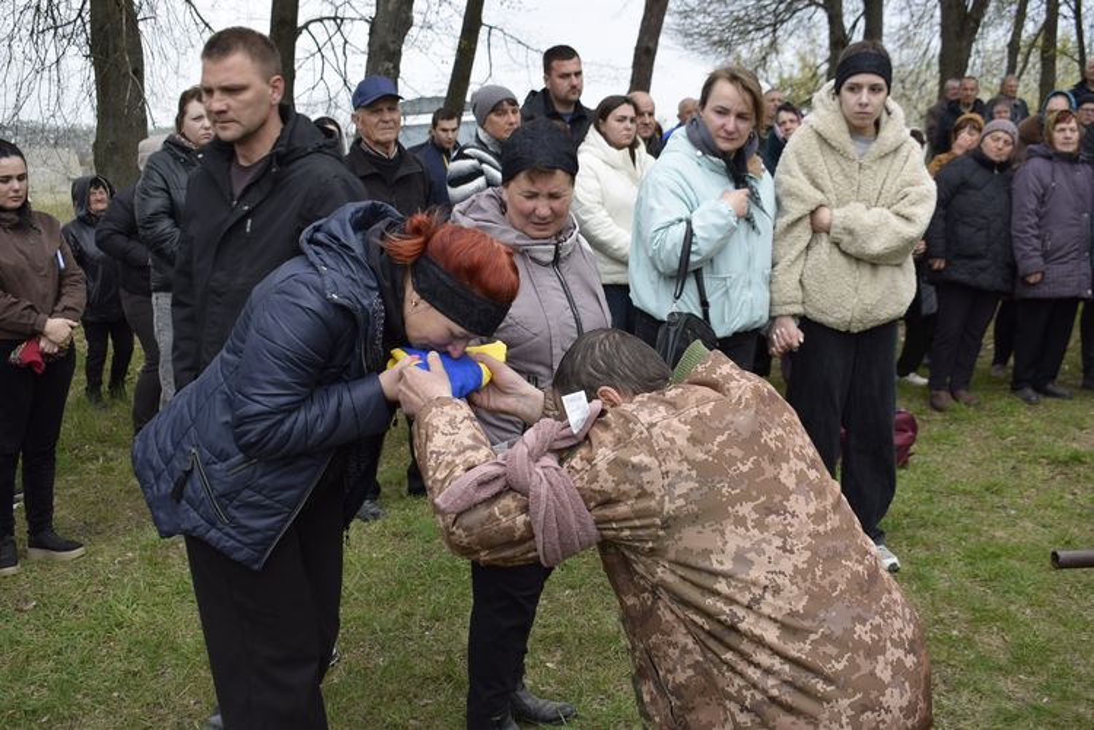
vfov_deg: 33.1
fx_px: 1231
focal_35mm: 40
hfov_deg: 47.9
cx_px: 547
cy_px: 365
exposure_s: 1/125
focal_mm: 27
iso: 100
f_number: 5.6
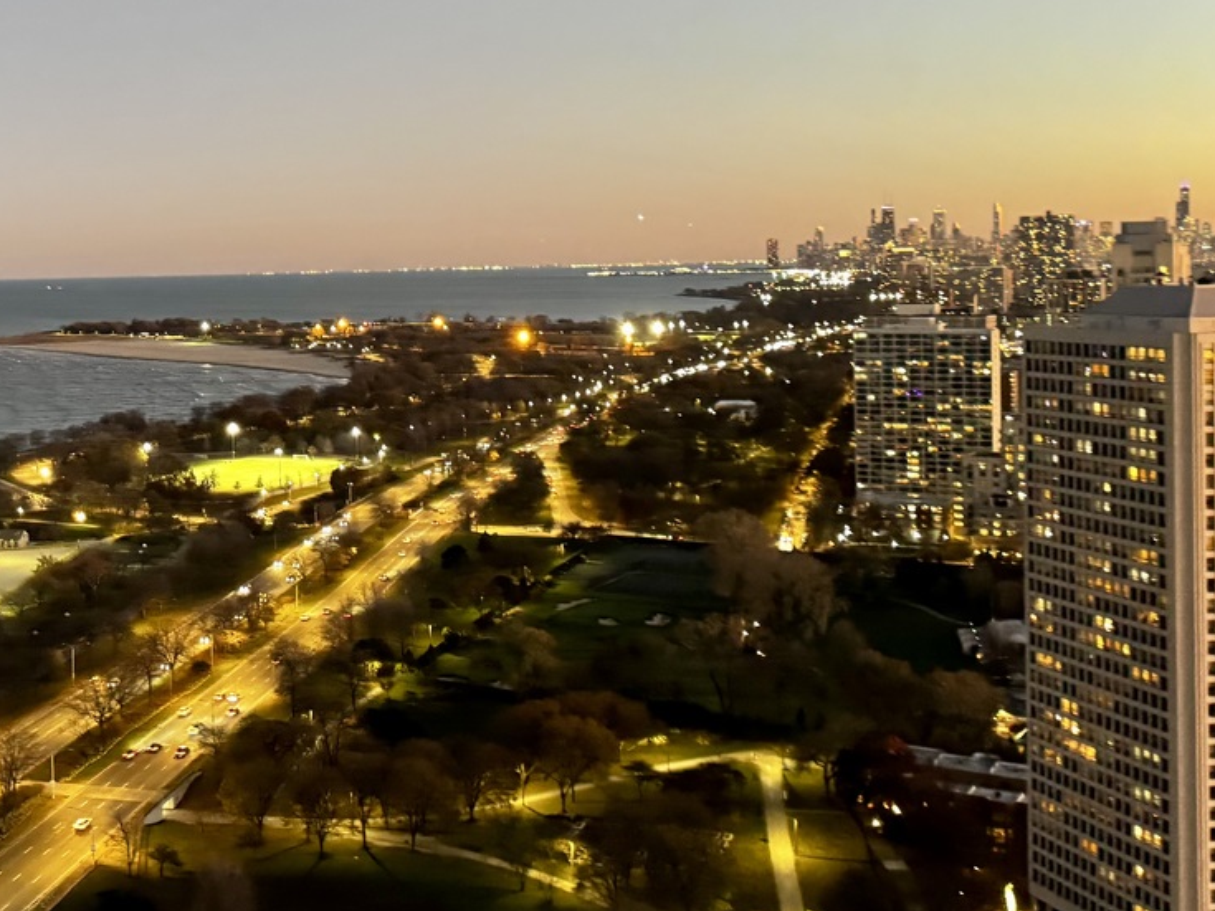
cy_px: 303
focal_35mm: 47
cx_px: 246
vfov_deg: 30.6
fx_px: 1649
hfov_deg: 38.9
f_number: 1.78
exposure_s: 1/24
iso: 1600
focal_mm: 6.76
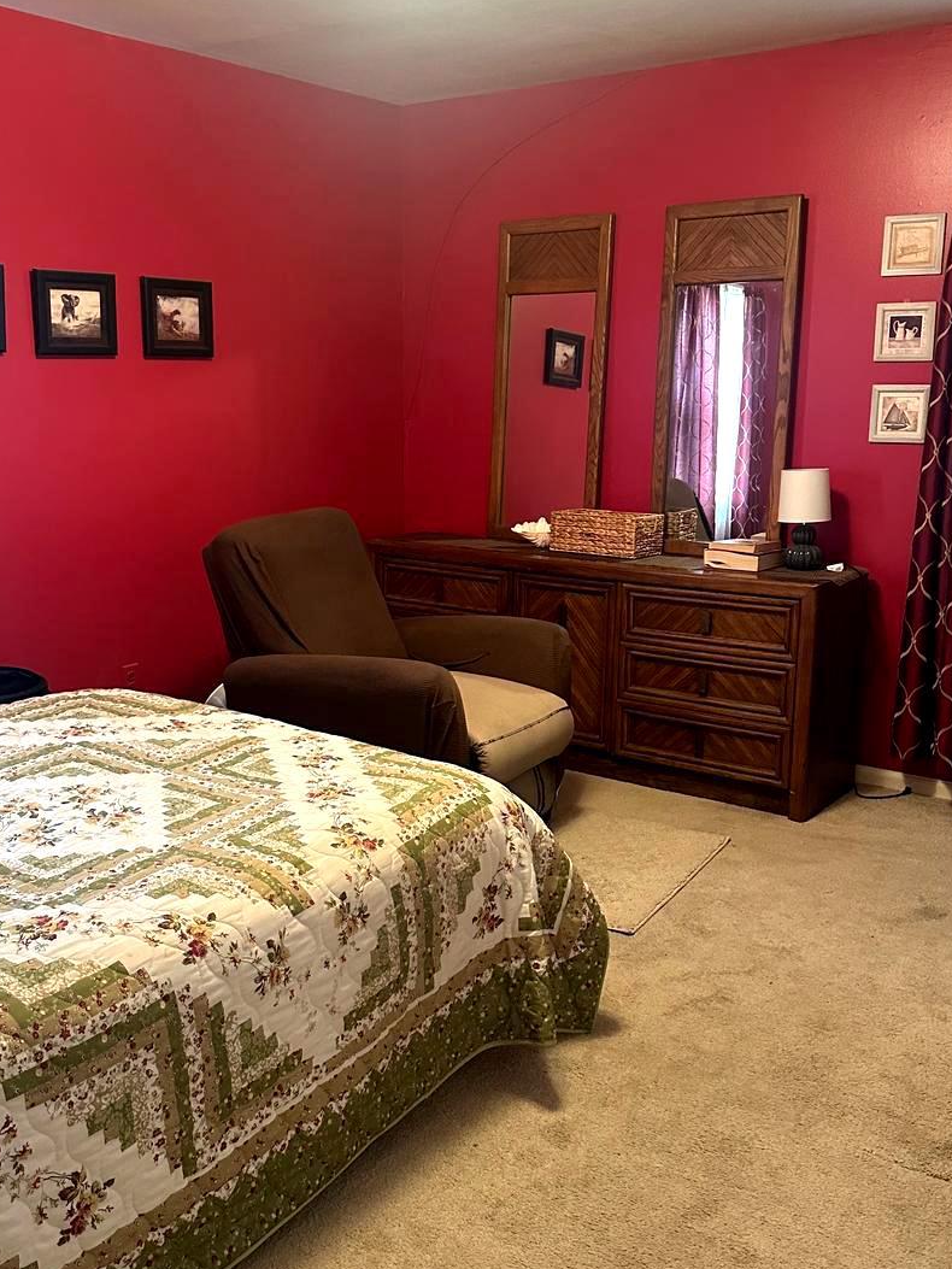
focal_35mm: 35
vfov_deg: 52.6
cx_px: 386
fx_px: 1283
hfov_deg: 40.5
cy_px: 610
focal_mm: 6.86
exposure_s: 1/60
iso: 500
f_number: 1.78
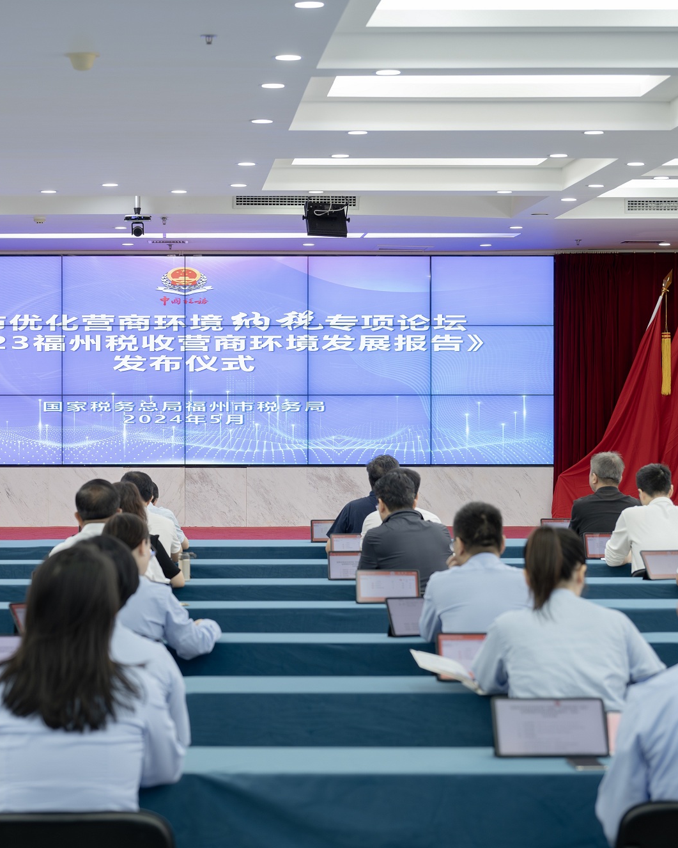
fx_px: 2483
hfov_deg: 15.5
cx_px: 170
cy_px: 424
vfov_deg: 19.4
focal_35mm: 99
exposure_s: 1/60
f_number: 4
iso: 450
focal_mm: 70
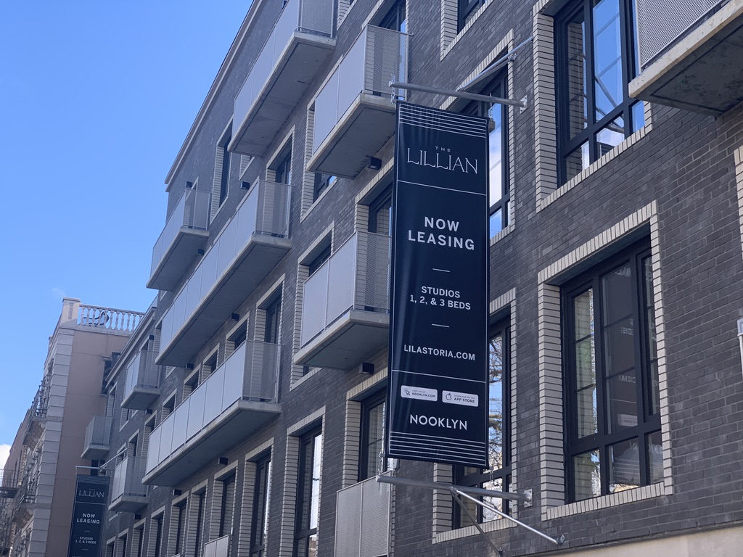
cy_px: 278
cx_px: 372
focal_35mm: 52
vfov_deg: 28.0
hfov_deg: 36.8
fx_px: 1116
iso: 16
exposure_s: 1/424
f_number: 2.4
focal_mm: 6
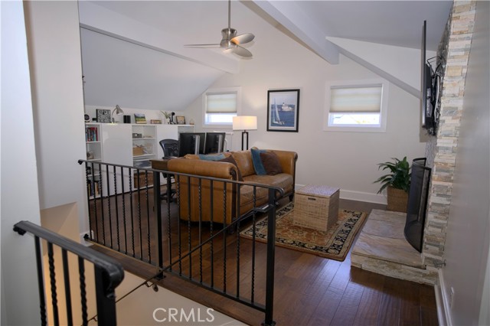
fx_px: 272
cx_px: 245
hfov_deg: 84.0
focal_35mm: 20
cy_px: 163
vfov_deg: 61.9
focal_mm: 20
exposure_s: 1/125
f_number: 2.8
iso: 800
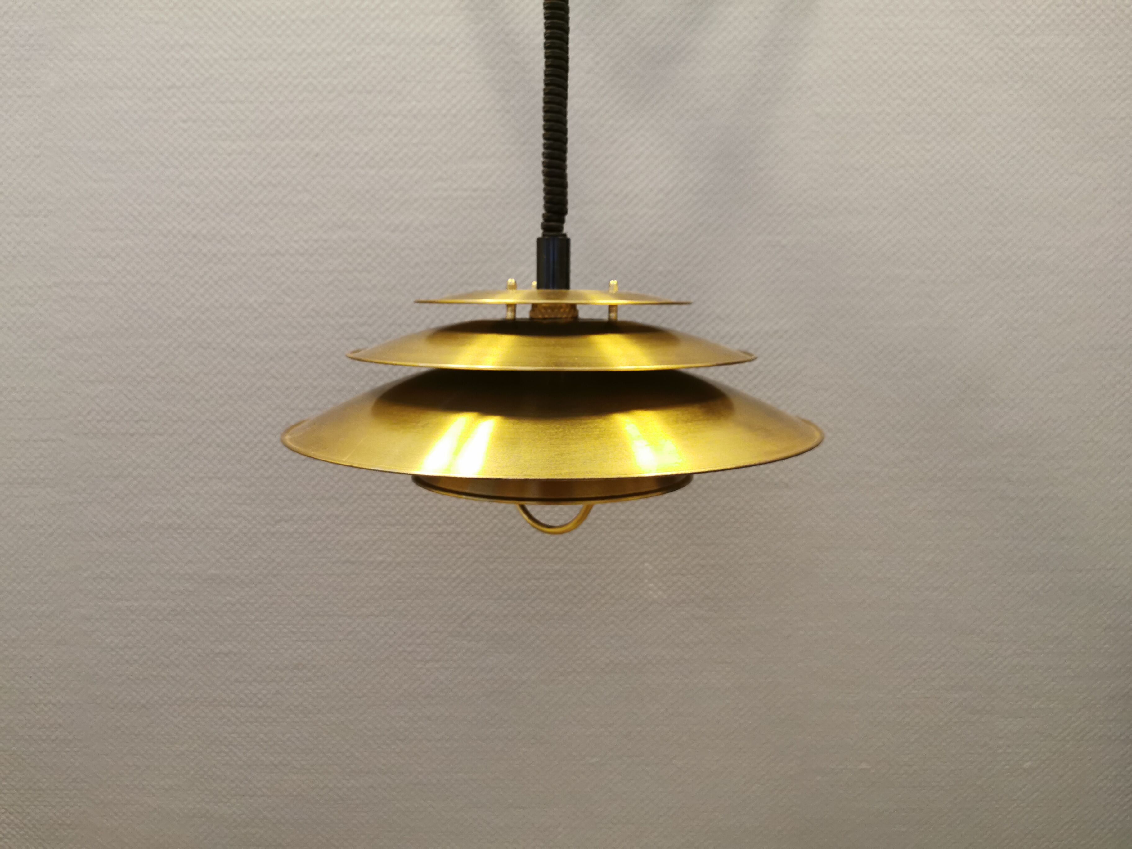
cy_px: 424
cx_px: 566
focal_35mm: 27
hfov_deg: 65.3
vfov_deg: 51.4
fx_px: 883
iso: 250
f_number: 1.6
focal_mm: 5.56
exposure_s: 1/50
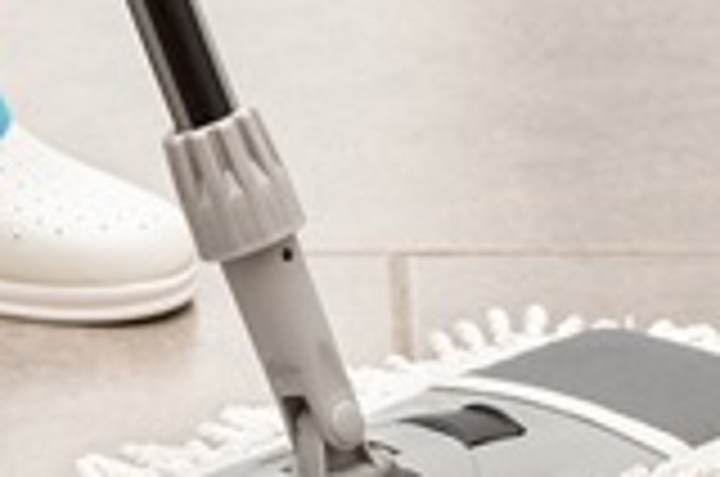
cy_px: 234
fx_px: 11754
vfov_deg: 2.3
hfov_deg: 3.5
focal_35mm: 589
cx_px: -194
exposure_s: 1/160
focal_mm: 105
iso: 100
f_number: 5.6
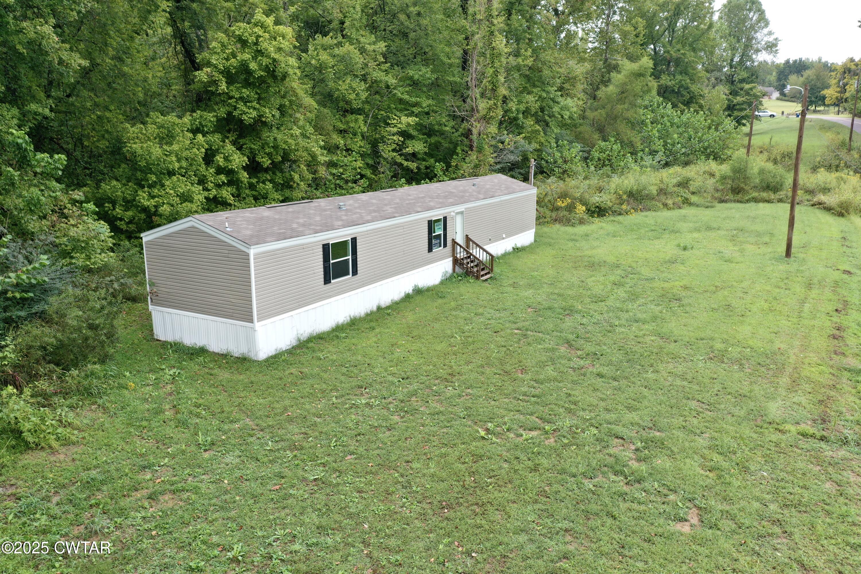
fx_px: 670
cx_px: 430
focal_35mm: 28
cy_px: 287
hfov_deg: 65.5
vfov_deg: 46.4
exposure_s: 1/120
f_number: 4
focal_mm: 10.26
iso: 100
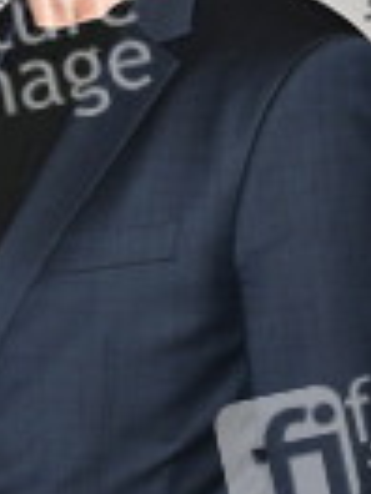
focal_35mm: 151
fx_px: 2158
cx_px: 67
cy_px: 254
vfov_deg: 13.1
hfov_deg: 9.8
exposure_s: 1/250
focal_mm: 52
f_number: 5.6
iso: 500
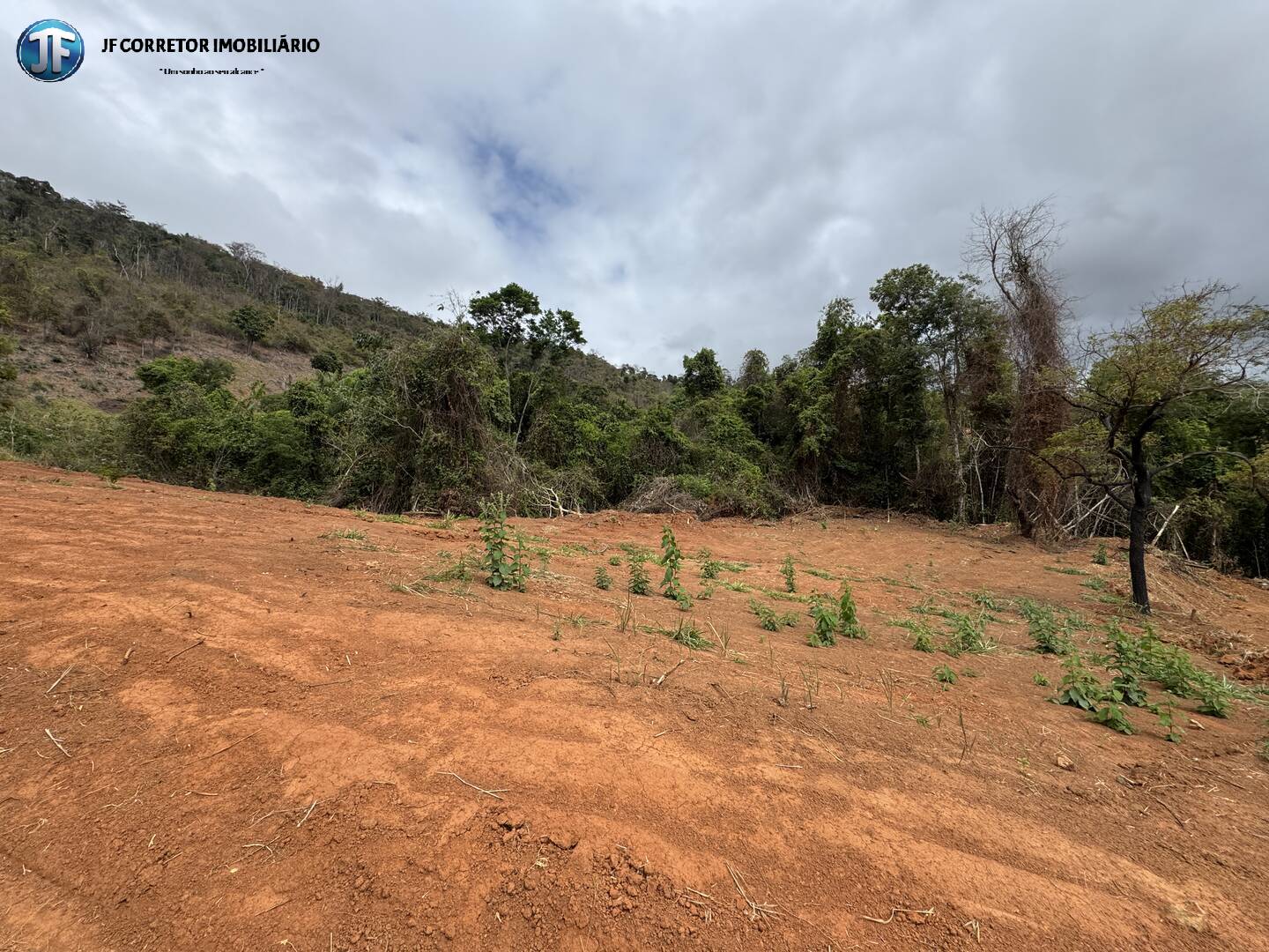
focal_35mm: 14
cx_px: 634
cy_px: 476
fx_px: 513
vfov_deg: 85.7
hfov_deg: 102.1
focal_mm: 2.22
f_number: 2.2
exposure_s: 1/2208
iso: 50
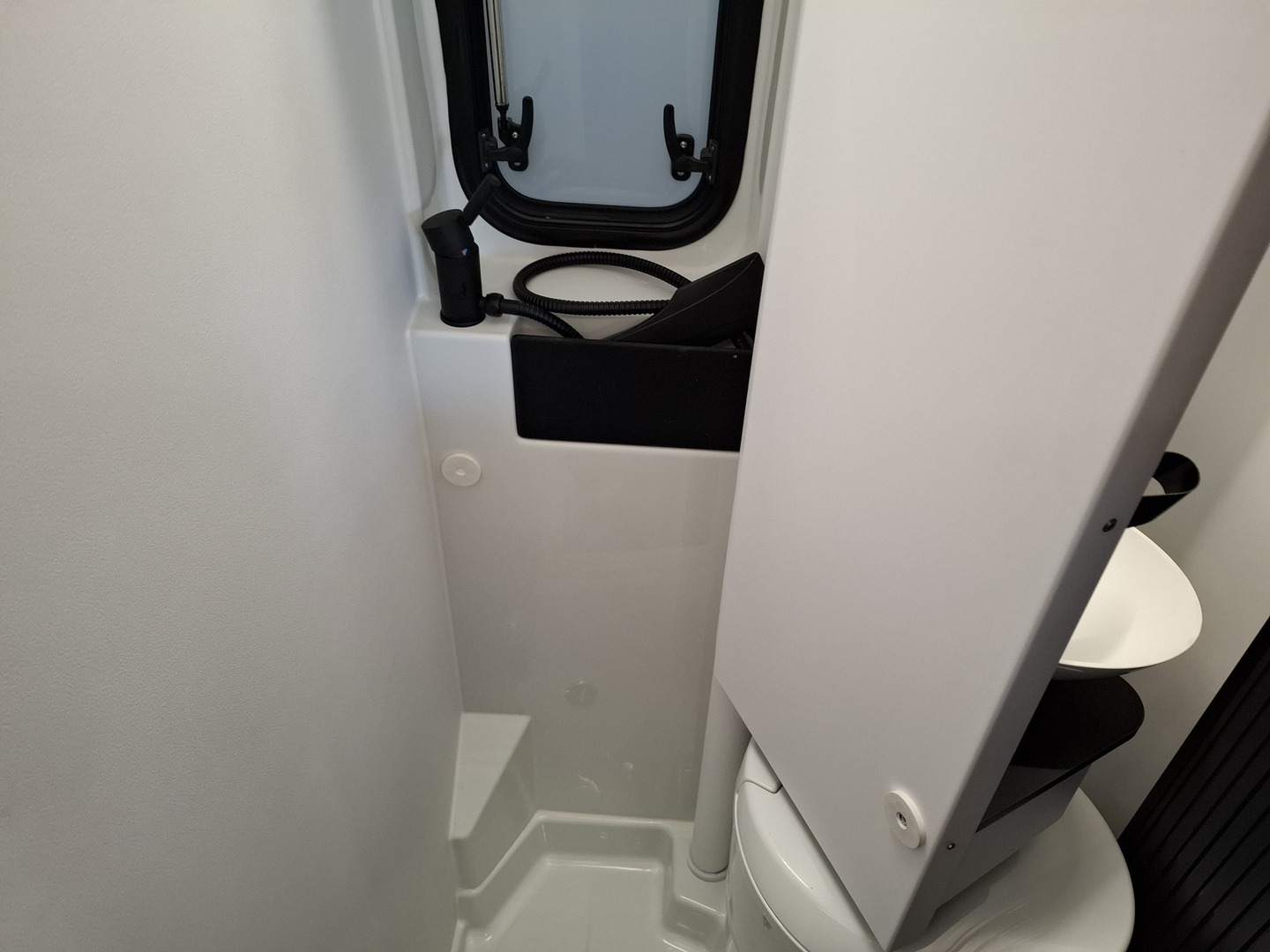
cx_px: 635
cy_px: 476
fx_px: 844
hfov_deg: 73.9
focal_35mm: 23
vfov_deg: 58.9
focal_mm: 5.54
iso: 250
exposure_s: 1/50
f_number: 1.8
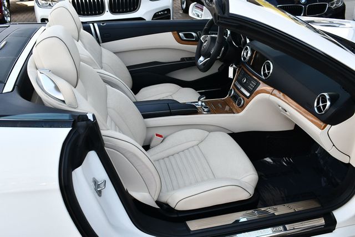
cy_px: 118
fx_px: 355
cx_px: 178
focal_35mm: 36
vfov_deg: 36.9
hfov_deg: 53.1
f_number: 5.6
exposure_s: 1/250
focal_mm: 18
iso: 360
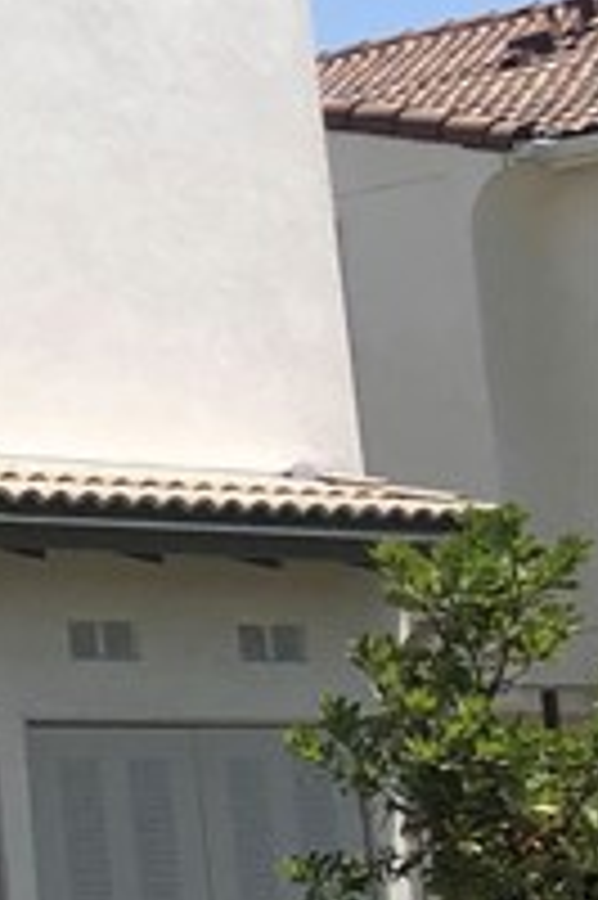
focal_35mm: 149
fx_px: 3719
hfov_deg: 7.2
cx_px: -1686
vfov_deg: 13.8
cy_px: 400
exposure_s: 1/2433
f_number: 1.8
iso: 20
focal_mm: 4
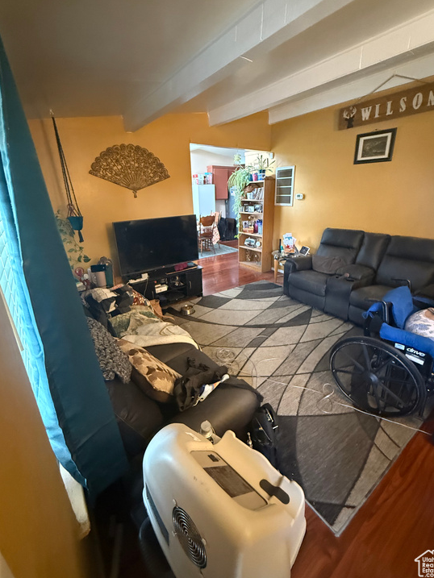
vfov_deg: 98.1
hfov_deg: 81.8
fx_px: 251
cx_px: 218
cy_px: 275
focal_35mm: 15
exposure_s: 1/40
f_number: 2.2
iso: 1250
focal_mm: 2.22
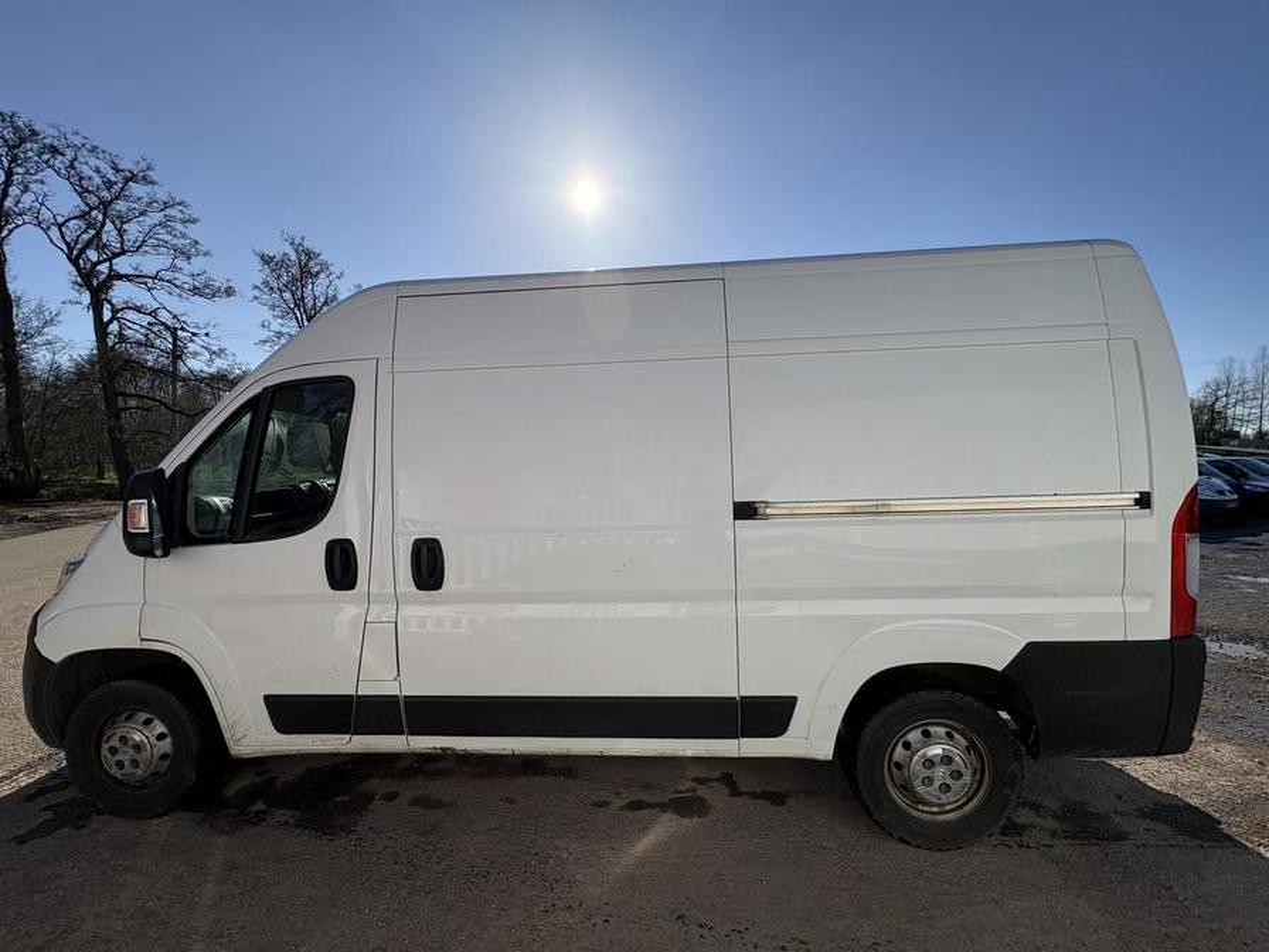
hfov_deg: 102.1
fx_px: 513
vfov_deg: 85.7
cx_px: 634
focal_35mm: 14
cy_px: 476
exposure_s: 1/2874
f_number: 2.2
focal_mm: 2.22
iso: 50
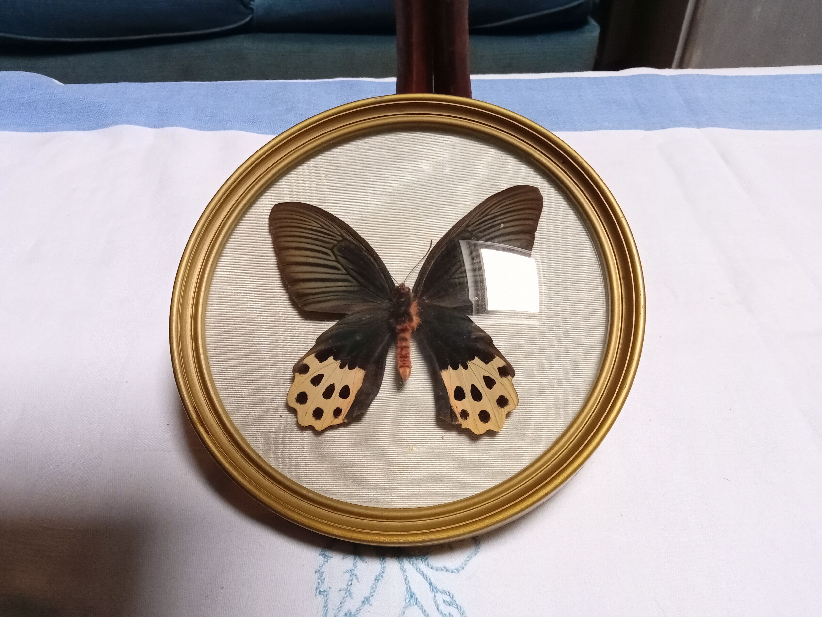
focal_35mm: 28
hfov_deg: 63.4
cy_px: 308
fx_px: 665
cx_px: 411
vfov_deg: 49.7
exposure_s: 1/50
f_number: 1.8
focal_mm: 3.57
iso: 472
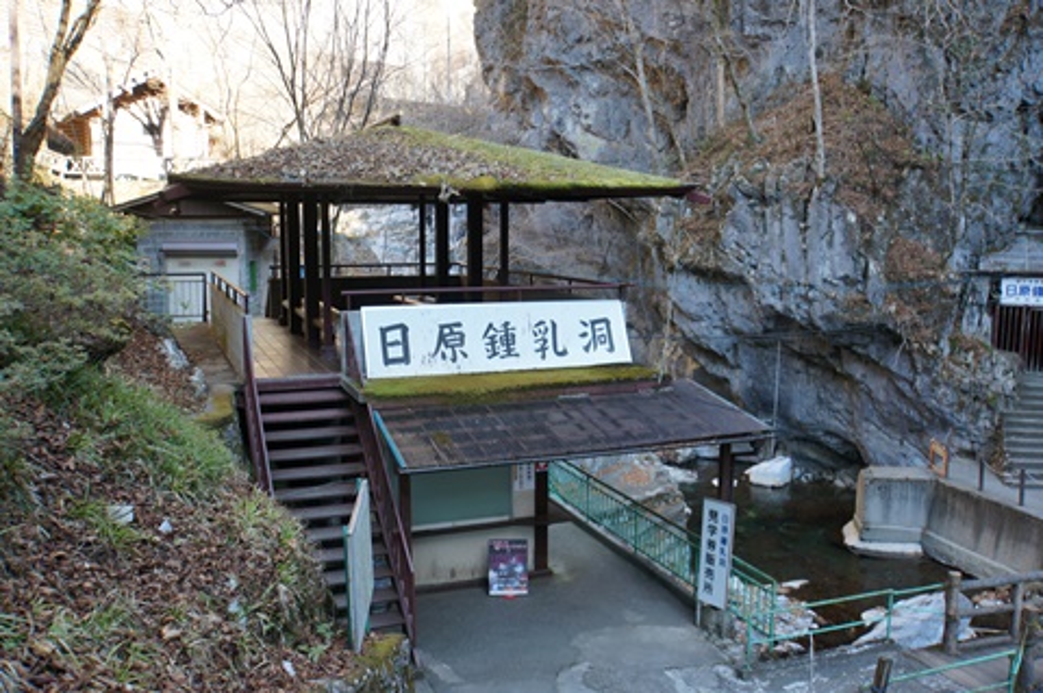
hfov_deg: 58.6
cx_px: 522
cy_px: 346
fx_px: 929
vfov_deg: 40.9
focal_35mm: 32
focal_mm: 21.4
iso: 160
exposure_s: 1/60
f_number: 4
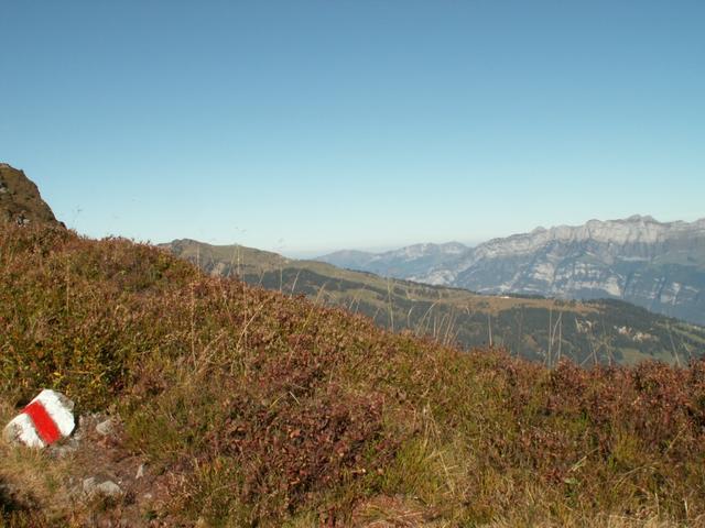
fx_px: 713
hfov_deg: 52.6
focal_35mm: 35
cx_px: 352
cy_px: 264
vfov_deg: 40.7
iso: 50
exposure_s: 1/200
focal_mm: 5.86
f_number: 7.1
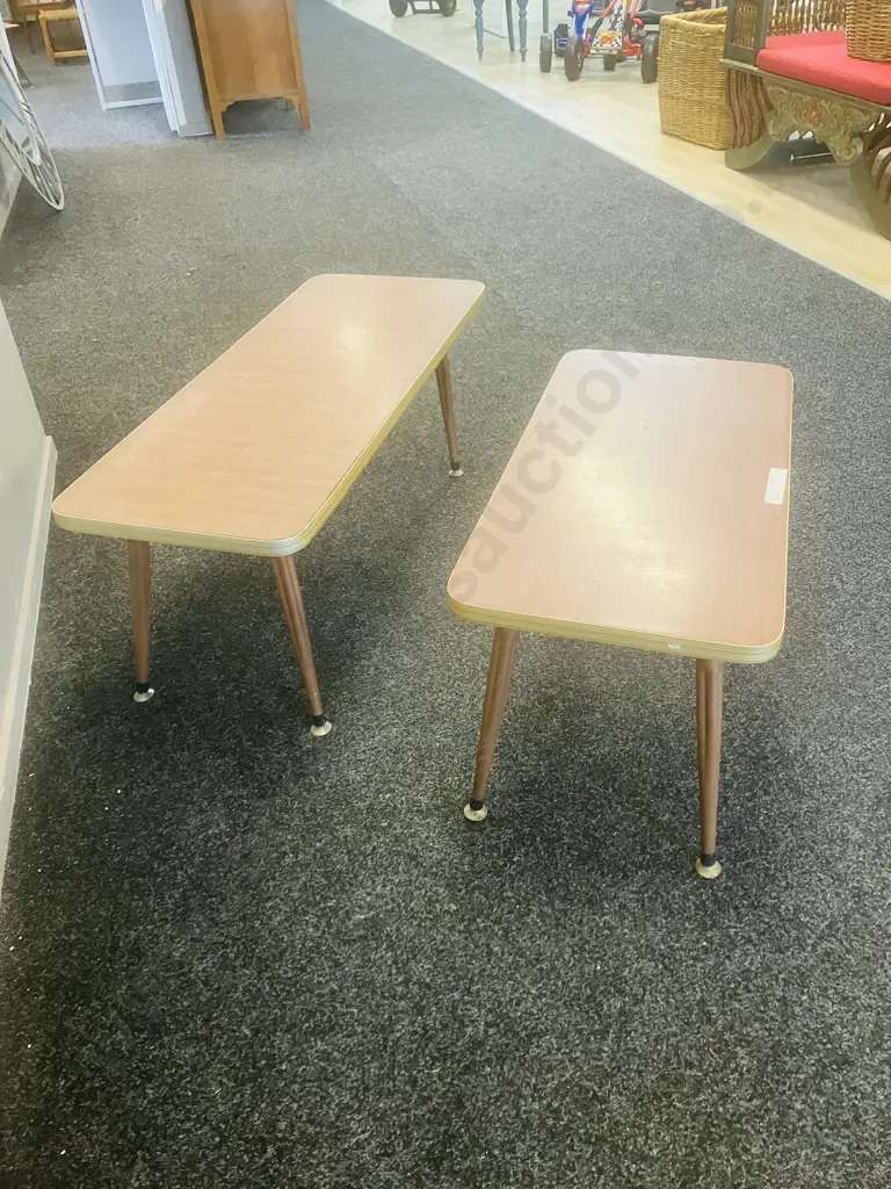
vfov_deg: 63.4
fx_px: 961
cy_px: 594
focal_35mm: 28
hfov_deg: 49.7
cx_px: 446
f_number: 1.8
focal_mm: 3.99
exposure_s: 1/50
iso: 250
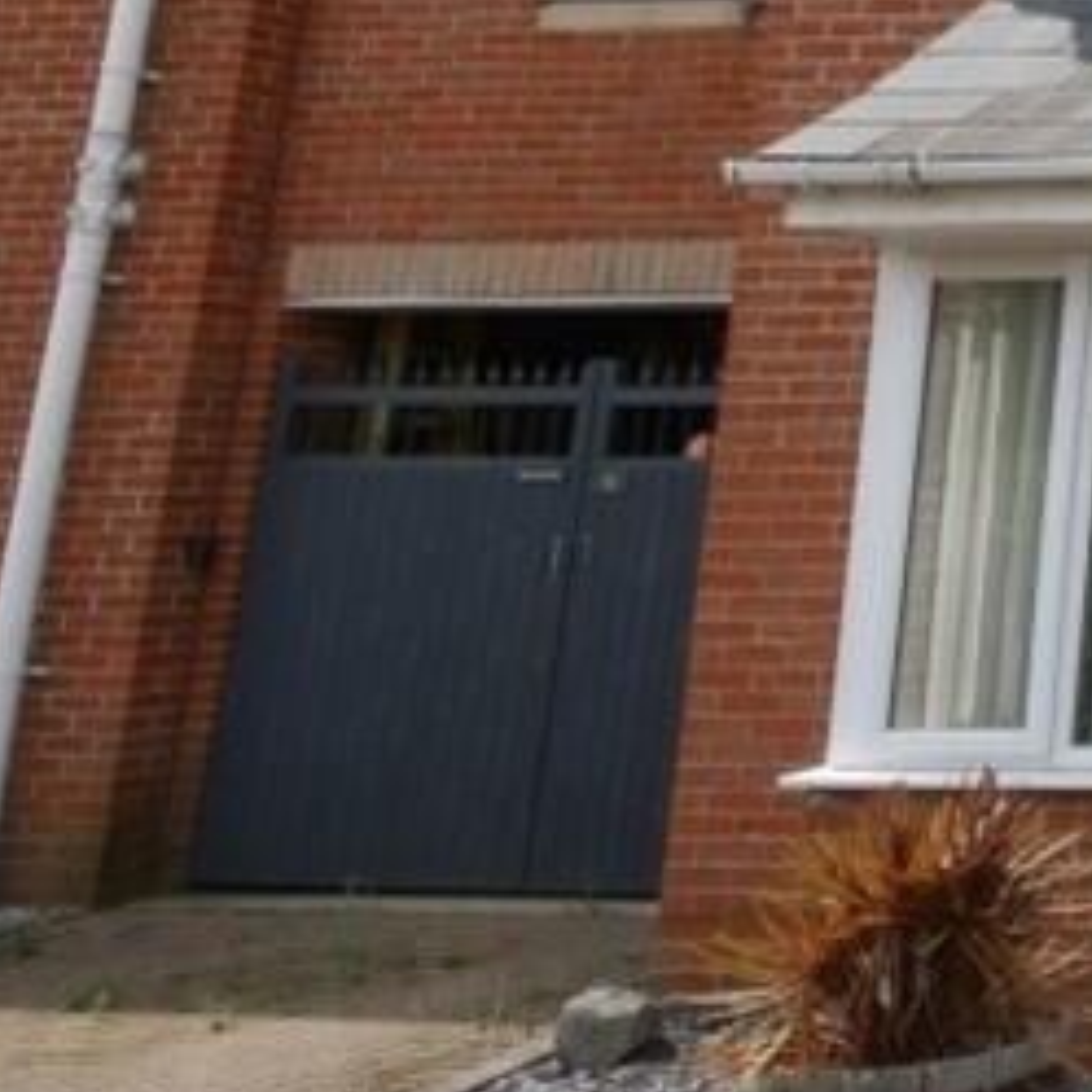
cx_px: 1995
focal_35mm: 51
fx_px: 1820
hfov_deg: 21.2
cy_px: 134
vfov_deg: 32.0
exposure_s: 1/320
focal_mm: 7
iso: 200
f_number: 7.1
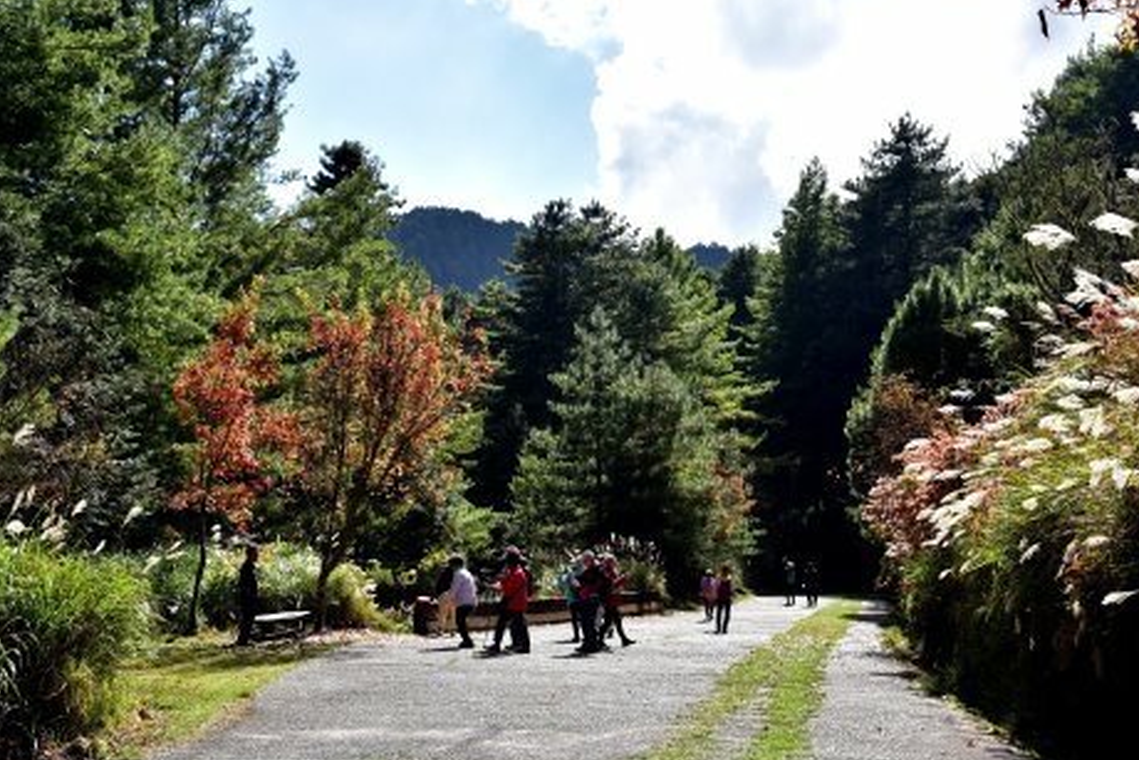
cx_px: 584
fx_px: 1551
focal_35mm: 49
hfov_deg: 40.3
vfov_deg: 27.5
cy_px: 401
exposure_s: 1/160
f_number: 7.1
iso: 100
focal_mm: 44
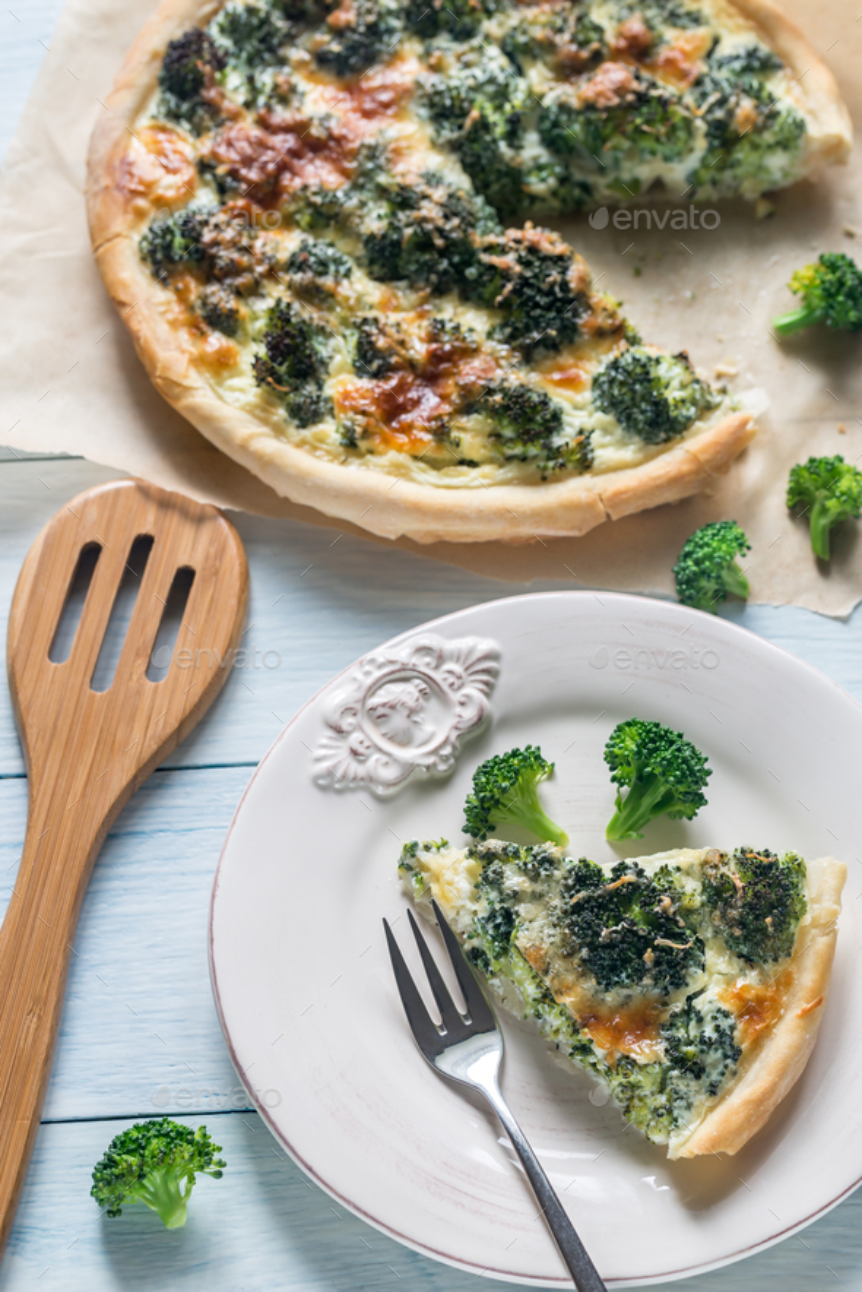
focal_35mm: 90
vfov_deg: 22.6
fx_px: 3230
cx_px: 431
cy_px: 646
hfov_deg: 15.2
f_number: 7.1
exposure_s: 1/50
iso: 250
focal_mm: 90
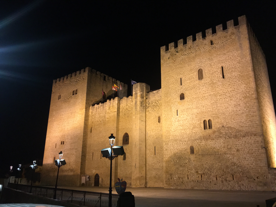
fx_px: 231
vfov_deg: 48.2
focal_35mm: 29
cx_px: 138
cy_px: 104
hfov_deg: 61.7
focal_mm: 4.15
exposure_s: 1/33
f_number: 2.2
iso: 250
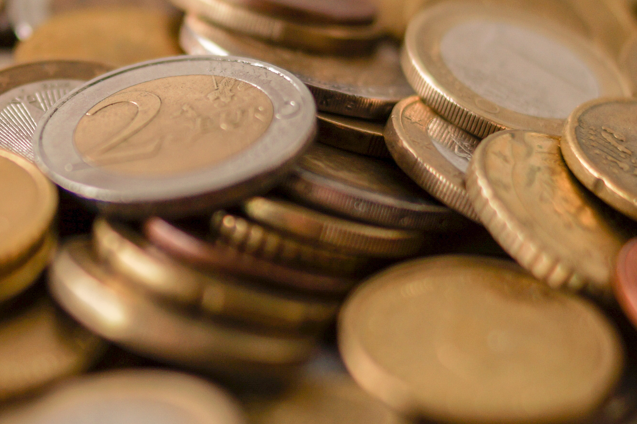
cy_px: 81
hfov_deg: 18.8
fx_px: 1910
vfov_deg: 12.6
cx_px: 168
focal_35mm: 108
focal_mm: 35
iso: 100
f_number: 2.2
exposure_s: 1/320
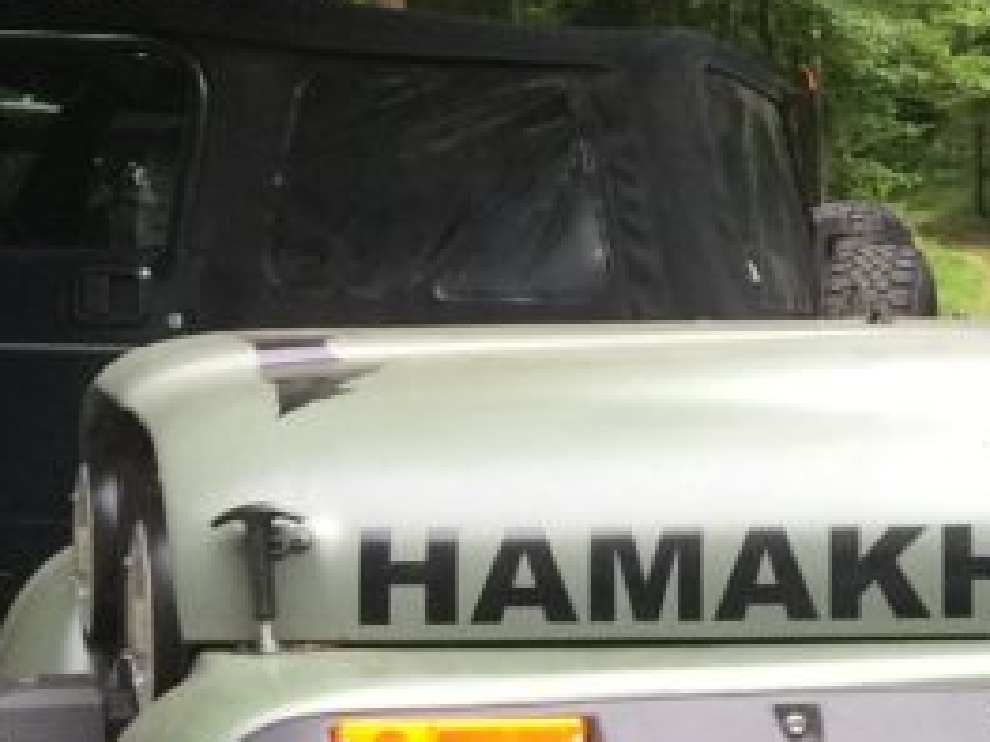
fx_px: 3230
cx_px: 1675
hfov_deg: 15.4
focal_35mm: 113
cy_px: 550
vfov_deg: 13.1
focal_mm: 4.15
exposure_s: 1/30
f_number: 2.2
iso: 40
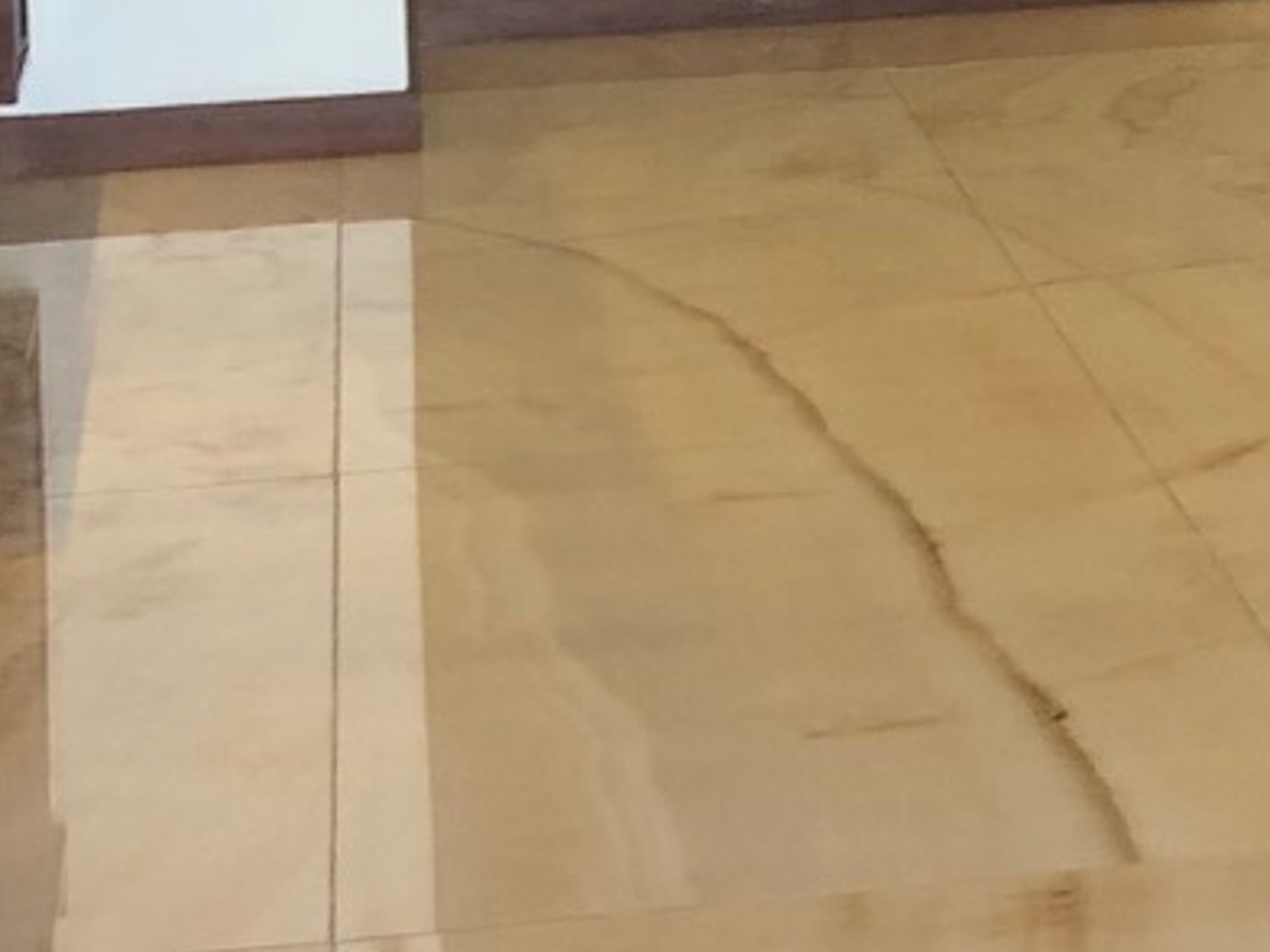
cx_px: 1442
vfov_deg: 10.0
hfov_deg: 13.4
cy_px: -460
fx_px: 5283
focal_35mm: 144
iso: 40
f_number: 1.8
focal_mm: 3.99
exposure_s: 1/24
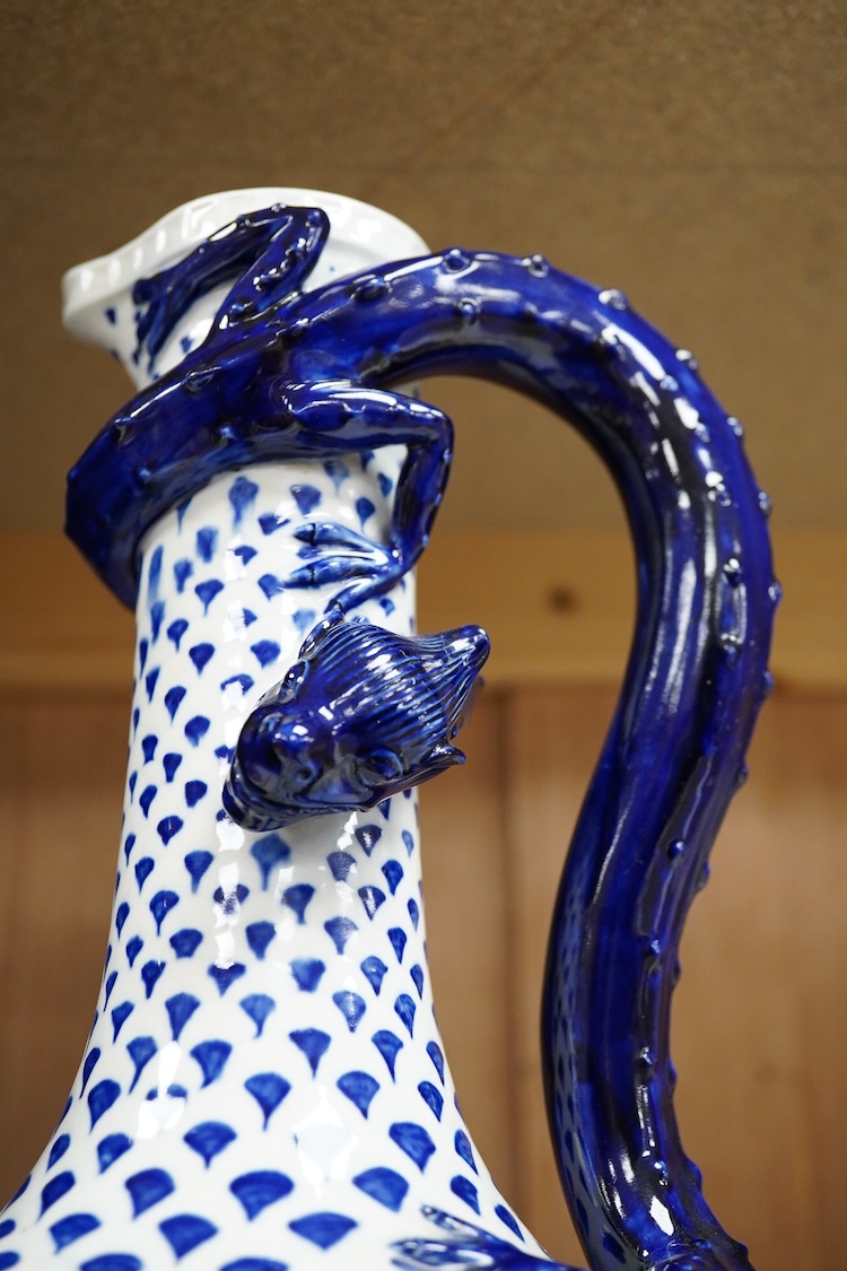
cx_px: 424
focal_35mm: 45
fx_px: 1588
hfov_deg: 29.9
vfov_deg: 43.6
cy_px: 636
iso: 2500
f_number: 7.1
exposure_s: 1/160
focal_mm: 30
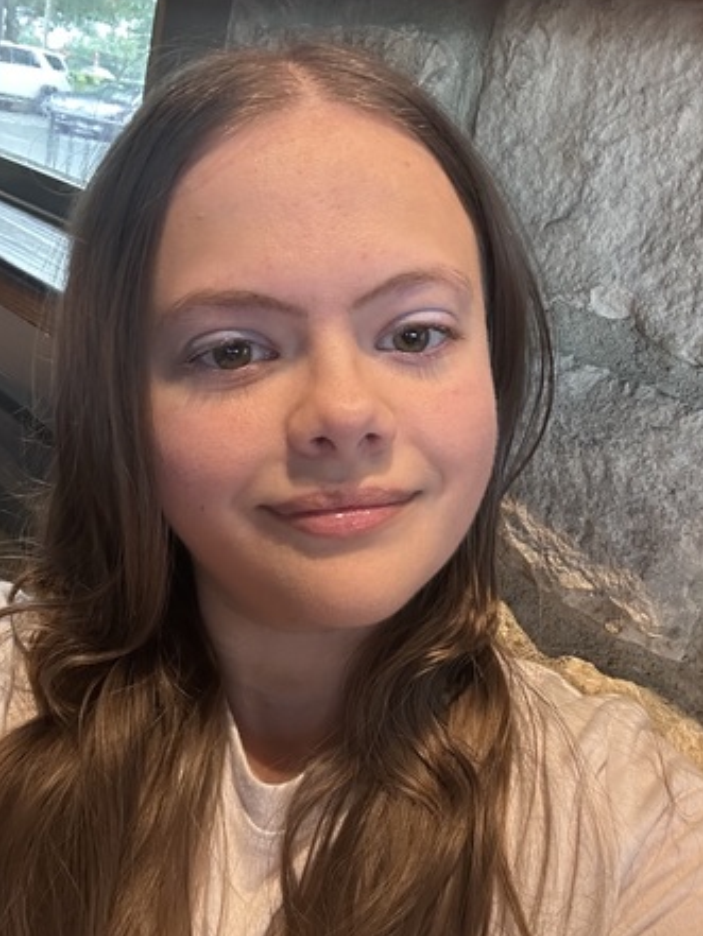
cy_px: 435
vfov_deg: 53.9
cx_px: 313
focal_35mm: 34
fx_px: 920
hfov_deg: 41.8
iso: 200
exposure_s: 1/60
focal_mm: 2.69
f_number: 1.9
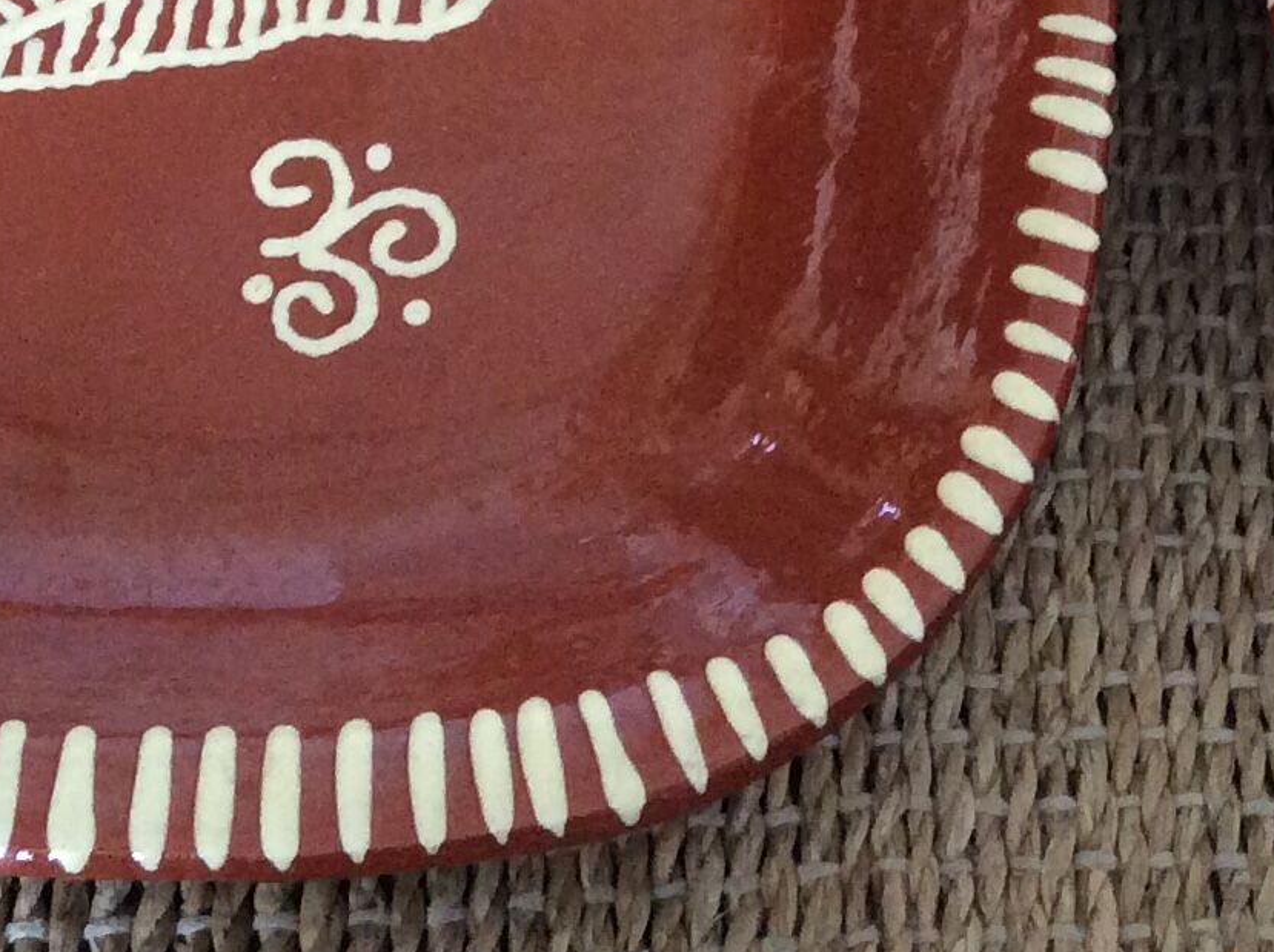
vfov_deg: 14.0
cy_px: -373
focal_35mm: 100
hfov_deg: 19.5
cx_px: 970
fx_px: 3677
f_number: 2.4
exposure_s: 1/25
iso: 200
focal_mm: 3.3
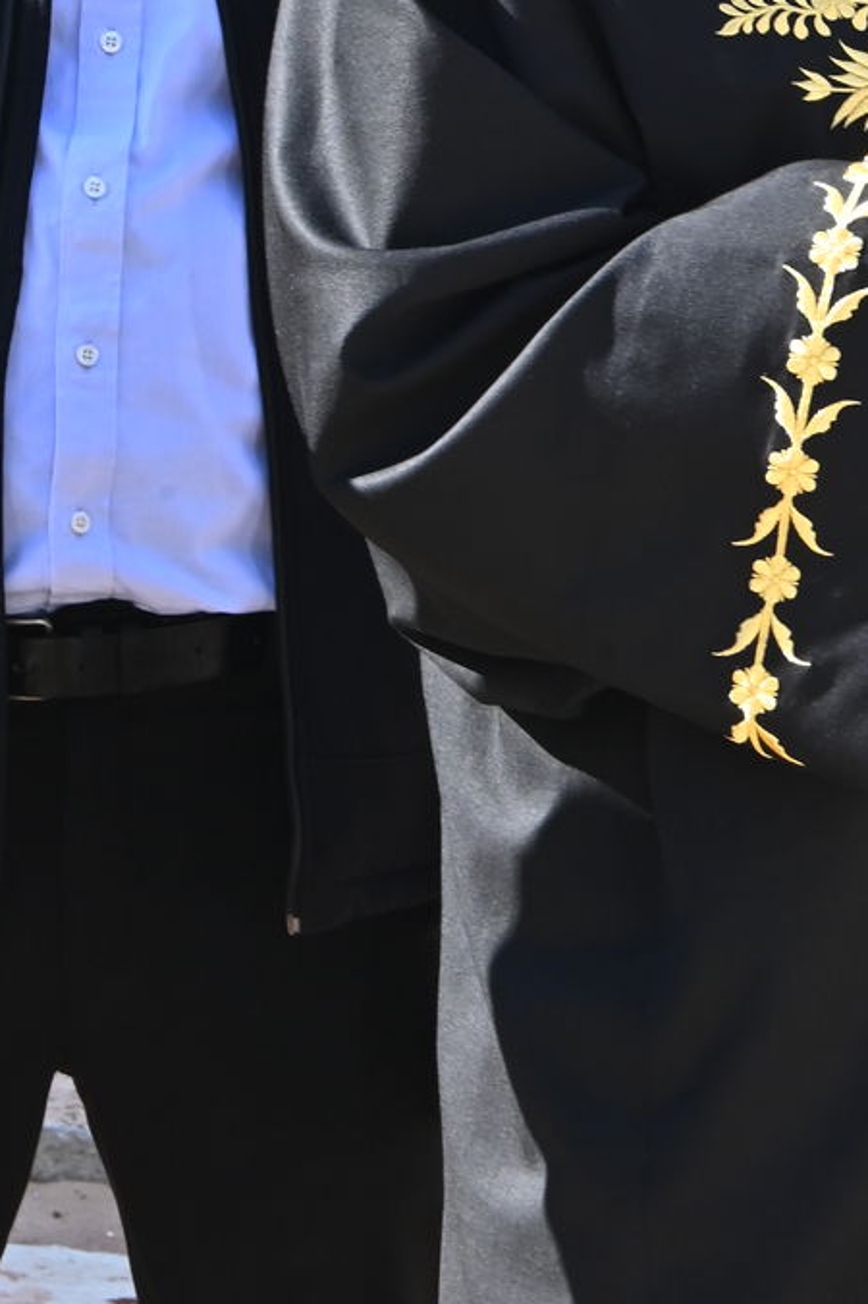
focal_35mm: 218
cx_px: 1175
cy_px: 312
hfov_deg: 6.2
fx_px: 7892
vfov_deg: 9.4
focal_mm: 70
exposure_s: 1/125
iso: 640
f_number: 18
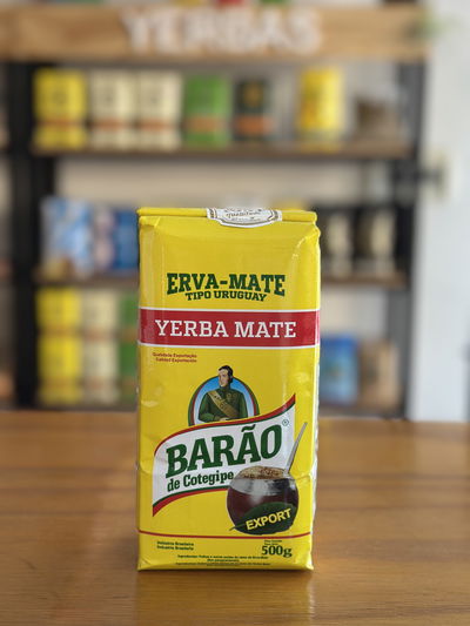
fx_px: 869
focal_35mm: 48
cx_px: 235
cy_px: 313
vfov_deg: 39.6
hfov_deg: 30.3
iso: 125
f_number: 1.78
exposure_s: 1/105
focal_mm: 6.86
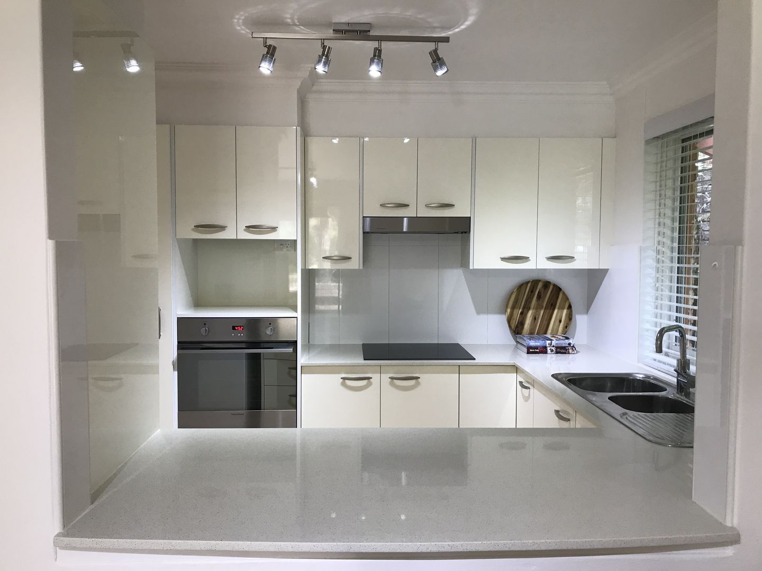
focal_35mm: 28
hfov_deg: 63.4
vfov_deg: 49.7
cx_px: 381
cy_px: 286
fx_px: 616
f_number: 1.8
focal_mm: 3.99
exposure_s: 1/33
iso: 20
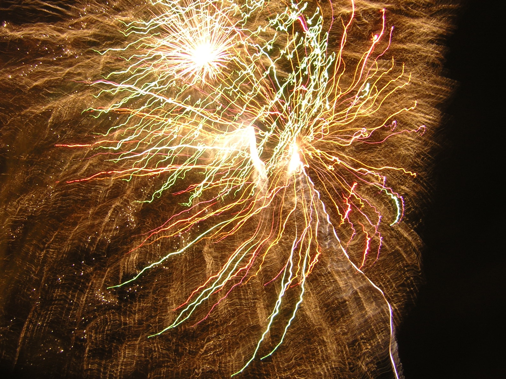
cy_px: 190
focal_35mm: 36
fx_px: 526
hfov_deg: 51.4
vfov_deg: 39.7
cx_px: 253
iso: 100
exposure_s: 4
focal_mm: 4.7
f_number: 5.2
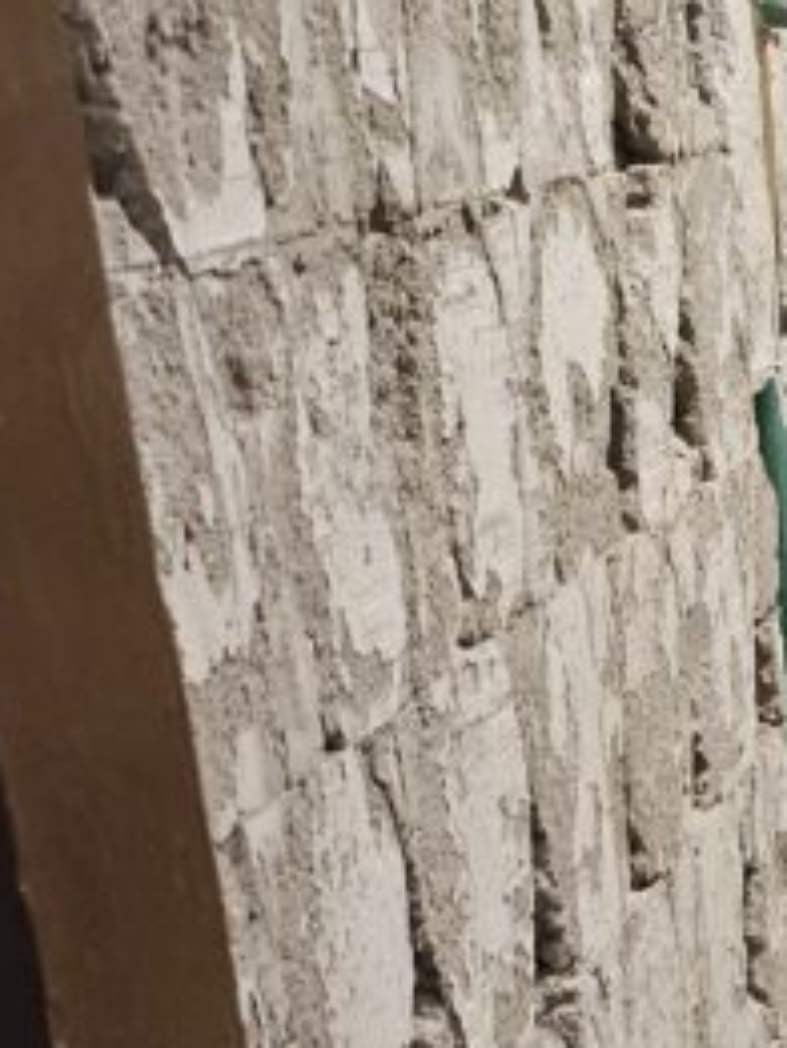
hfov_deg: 14.3
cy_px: 1277
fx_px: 2847
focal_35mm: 94
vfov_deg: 19.6
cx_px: 1305
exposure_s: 1/120
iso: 1000
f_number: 1.8
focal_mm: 5
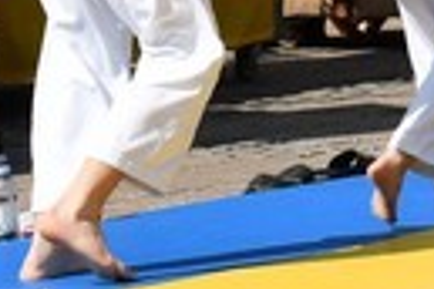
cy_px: -556
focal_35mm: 500
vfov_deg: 2.7
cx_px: 1376
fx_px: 6027
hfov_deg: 4.0
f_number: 10
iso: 100
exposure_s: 1/250
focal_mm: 42
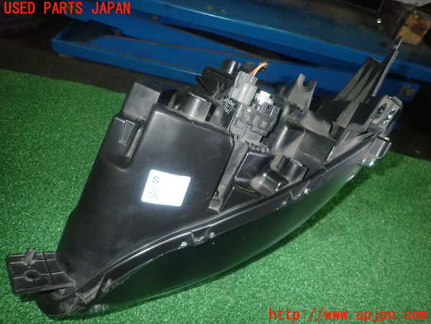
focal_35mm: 25
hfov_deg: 69.4
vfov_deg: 54.9
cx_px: 216
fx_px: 311
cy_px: 162
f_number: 5.6
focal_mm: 4.5
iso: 800
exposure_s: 1/30
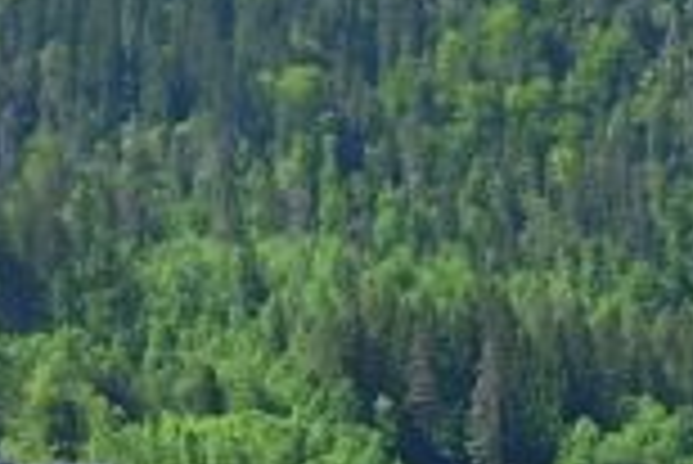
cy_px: 1439
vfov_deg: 5.1
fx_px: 4875
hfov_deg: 8.1
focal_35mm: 253
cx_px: 738
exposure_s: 1/400
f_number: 9
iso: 200
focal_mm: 38
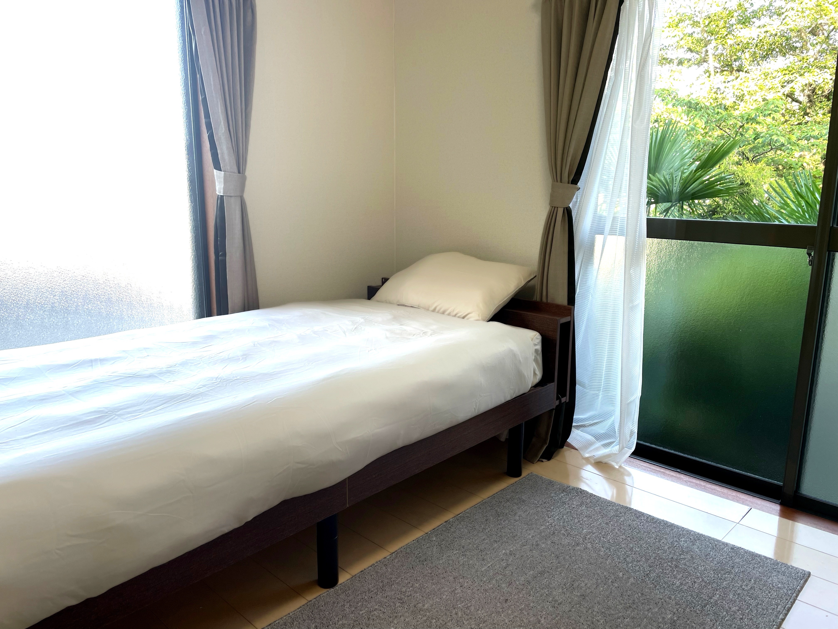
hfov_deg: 67.3
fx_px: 629
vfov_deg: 53.1
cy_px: 314
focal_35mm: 26
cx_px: 419
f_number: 1.6
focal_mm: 4.2
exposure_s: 1/105
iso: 32
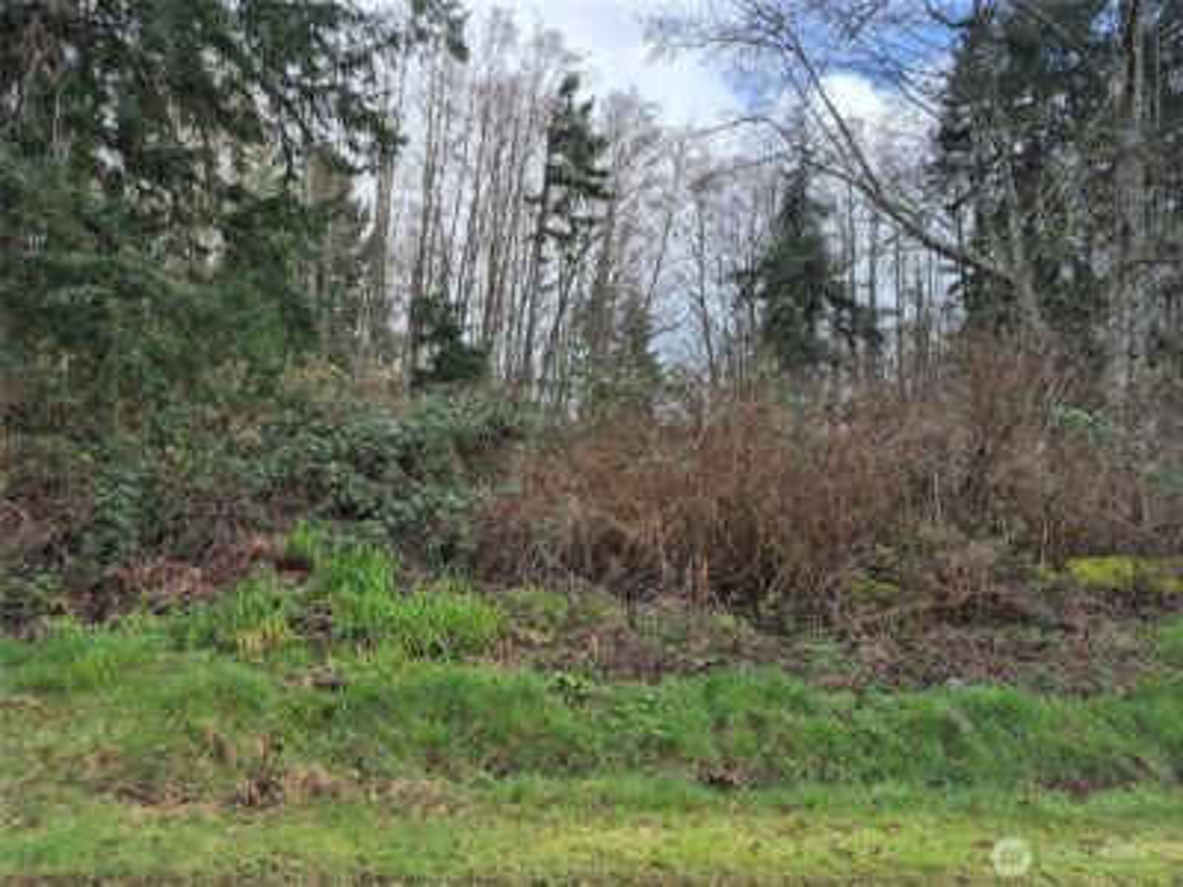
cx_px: 592
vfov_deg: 58.9
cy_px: 444
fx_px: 786
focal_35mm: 23
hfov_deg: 73.9
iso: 25
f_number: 1.8
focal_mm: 5.4
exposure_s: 1/1100
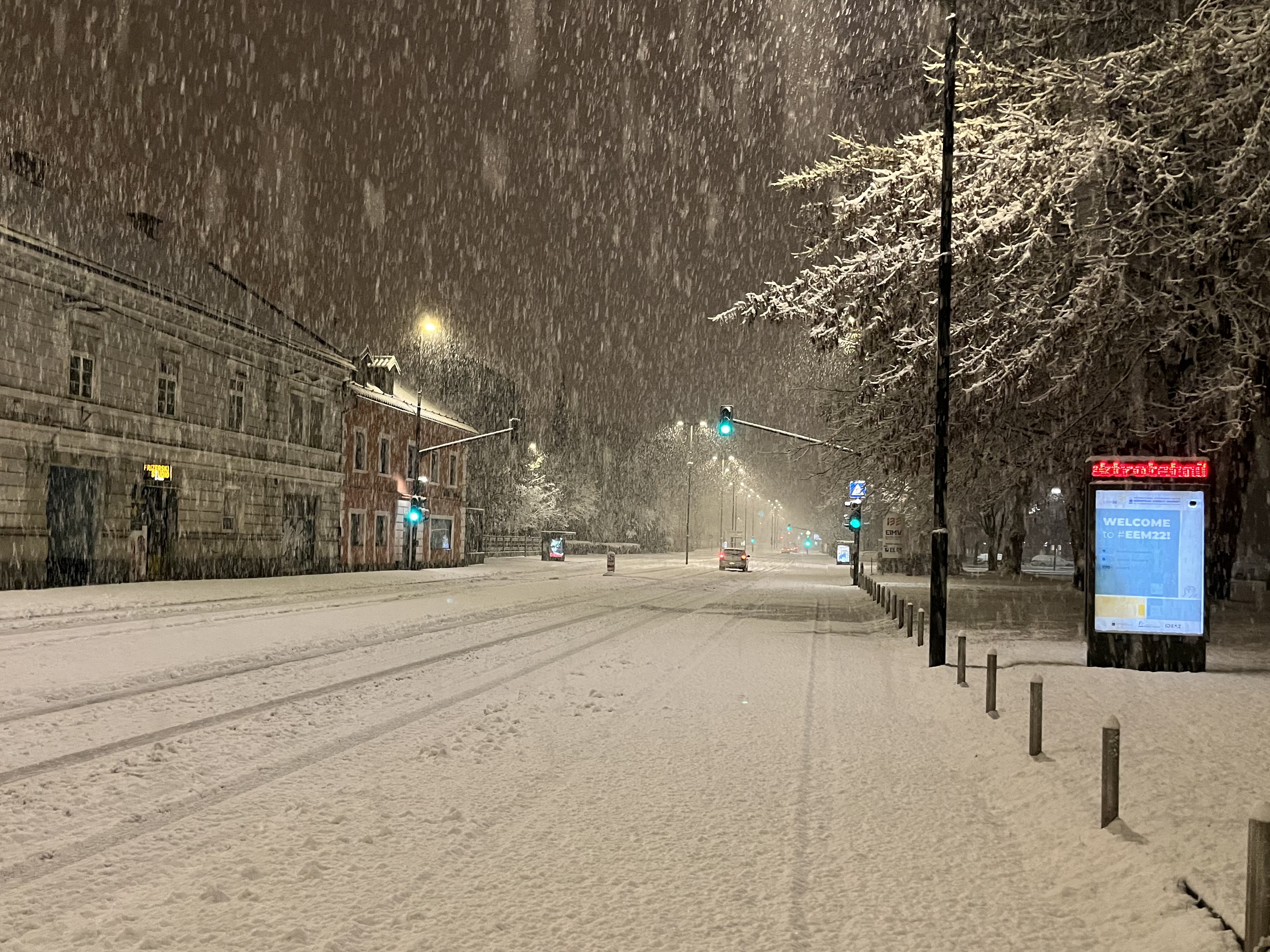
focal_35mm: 29
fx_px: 1064
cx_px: 573
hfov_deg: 61.5
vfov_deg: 48.2
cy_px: 506
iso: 500
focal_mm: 5.1
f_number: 1.6
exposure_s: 1/37
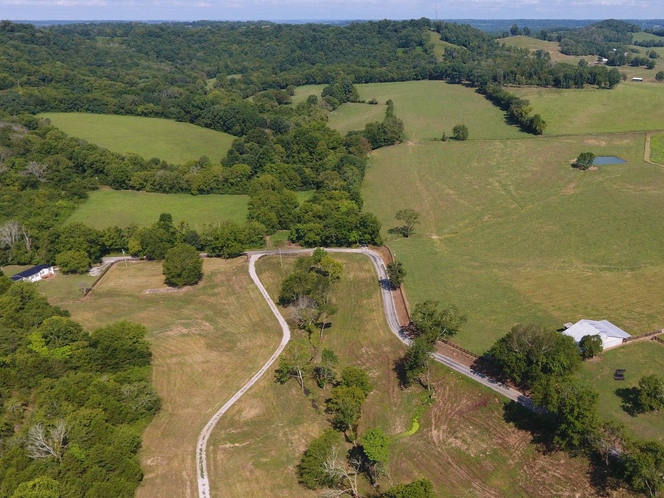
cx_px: 506
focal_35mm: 32
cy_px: 268
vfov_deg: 44.1
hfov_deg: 53.9
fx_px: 614
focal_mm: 3.61
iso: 100
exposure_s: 1/752
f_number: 2.8
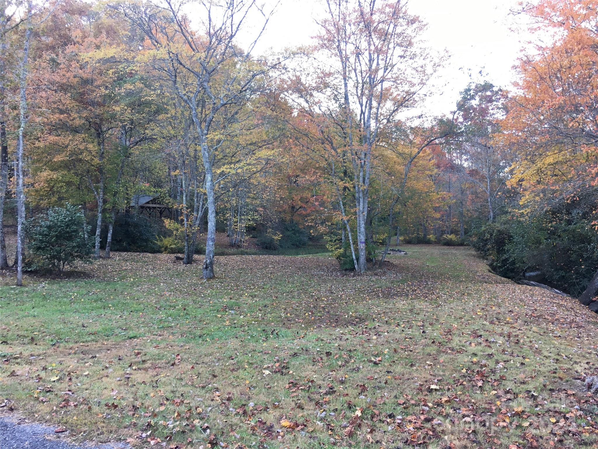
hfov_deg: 61.7
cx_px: 299
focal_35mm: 29
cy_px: 224
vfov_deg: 48.2
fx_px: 501
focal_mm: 4.15
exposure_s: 1/30
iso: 32
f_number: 2.2
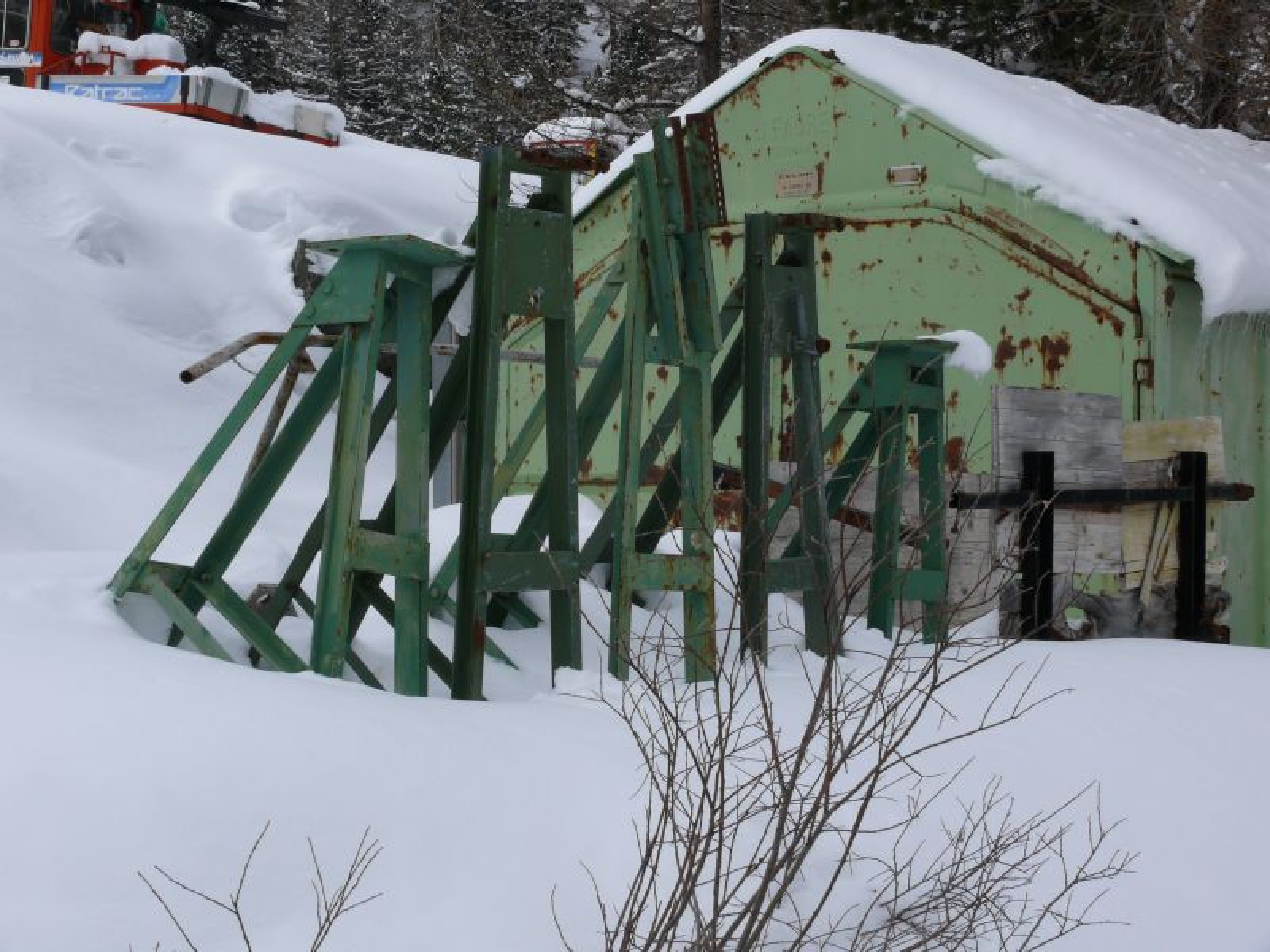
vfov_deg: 20.7
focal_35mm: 71
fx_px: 2605
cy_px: 476
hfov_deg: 27.4
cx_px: 635
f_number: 8
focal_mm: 15
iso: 100
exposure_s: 1/500
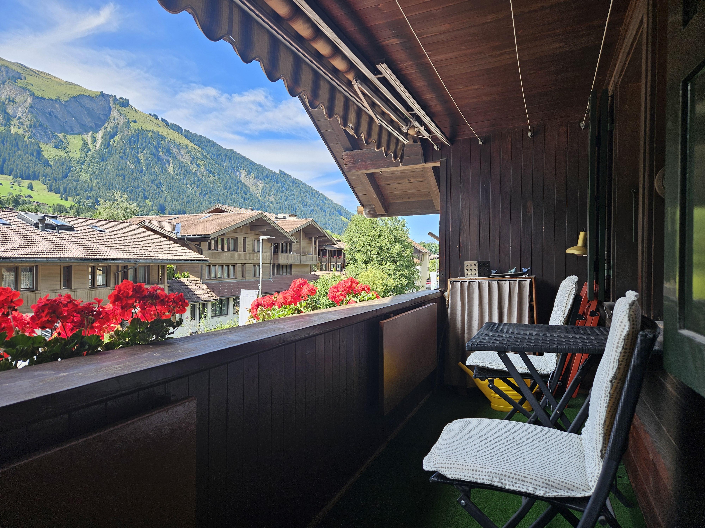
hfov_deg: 73.9
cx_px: 352
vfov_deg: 58.9
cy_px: 264
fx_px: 468
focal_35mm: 23
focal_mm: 5.4
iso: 25
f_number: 1.8
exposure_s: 1/284
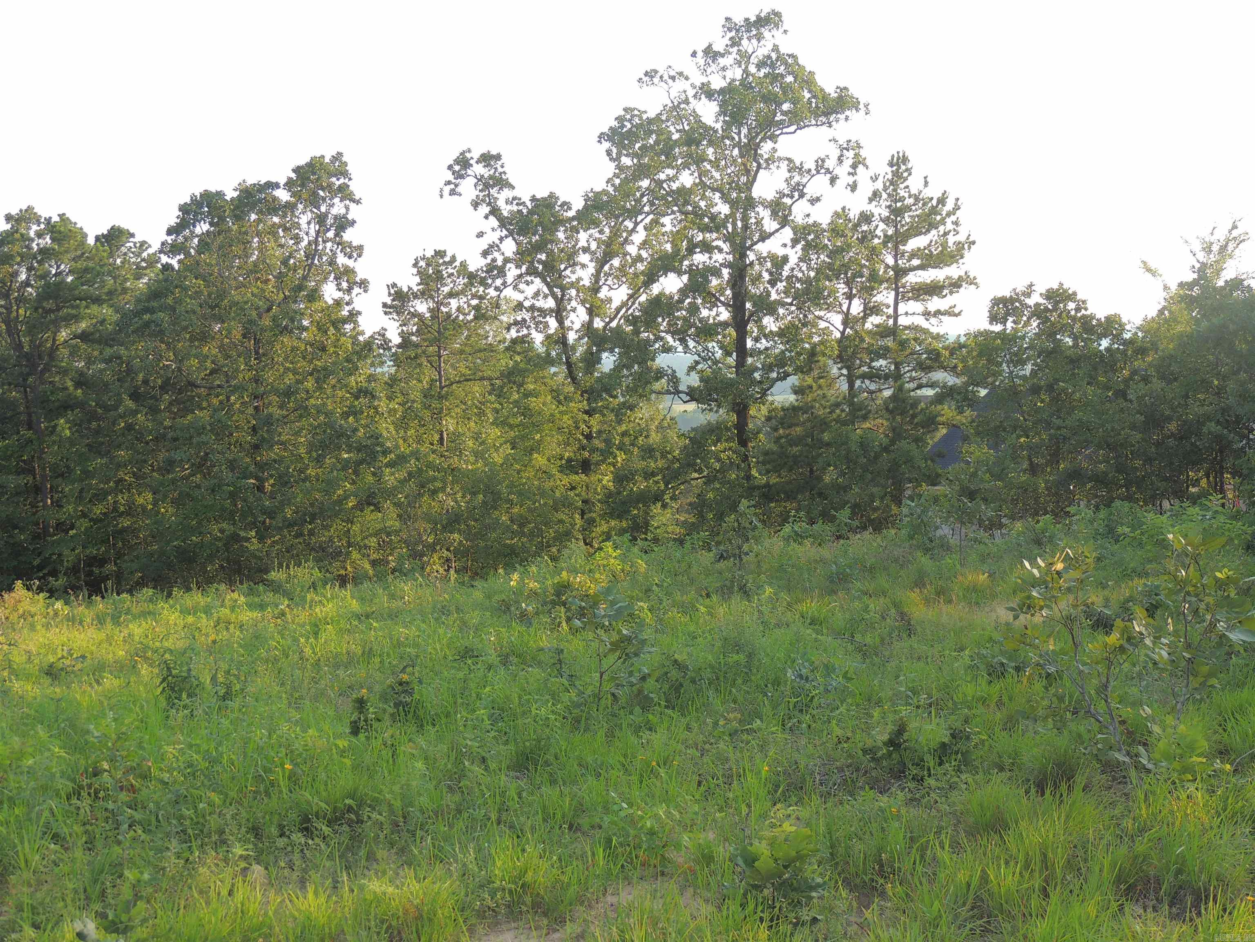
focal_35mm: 50
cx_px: 628
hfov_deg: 38.2
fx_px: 1813
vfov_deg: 29.1
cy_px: 471
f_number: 3.6
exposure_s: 1/160
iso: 100
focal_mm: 8.9
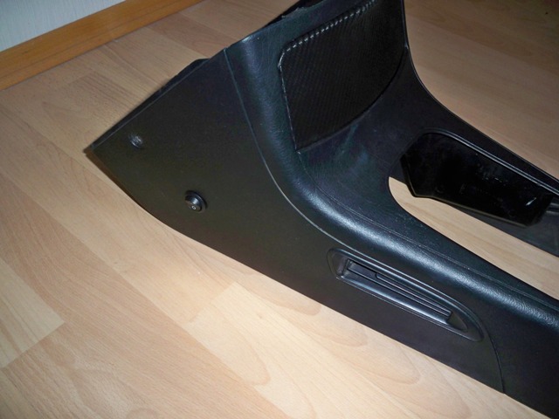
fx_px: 565
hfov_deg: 52.6
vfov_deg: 40.7
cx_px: 280
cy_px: 210
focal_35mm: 35
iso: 200
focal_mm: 6.3
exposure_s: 1/60
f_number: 3.1
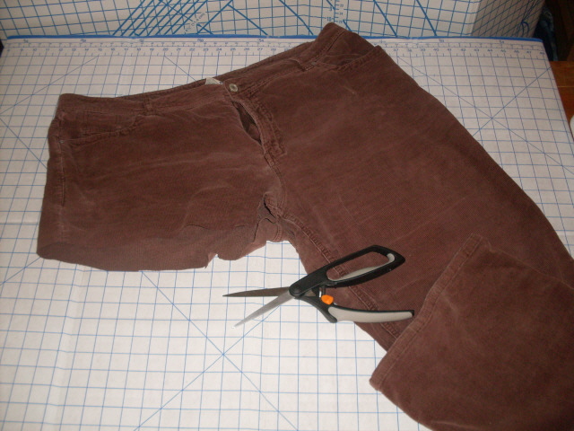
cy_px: 216
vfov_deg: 37.7
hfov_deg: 49.0
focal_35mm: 38
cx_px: 287
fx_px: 630
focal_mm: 6.3
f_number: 2.8
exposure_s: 1/45
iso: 100
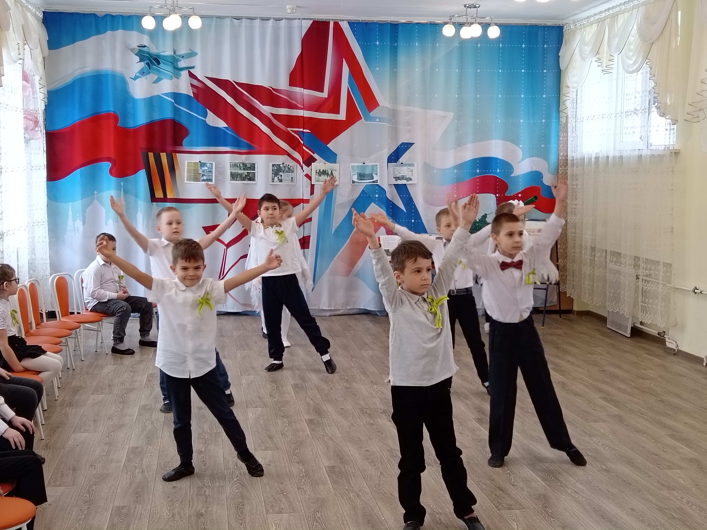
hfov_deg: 38.2
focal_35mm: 50
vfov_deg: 29.1
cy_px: 265
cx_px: 354
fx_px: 1021
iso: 378
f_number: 1.9
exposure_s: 1/50
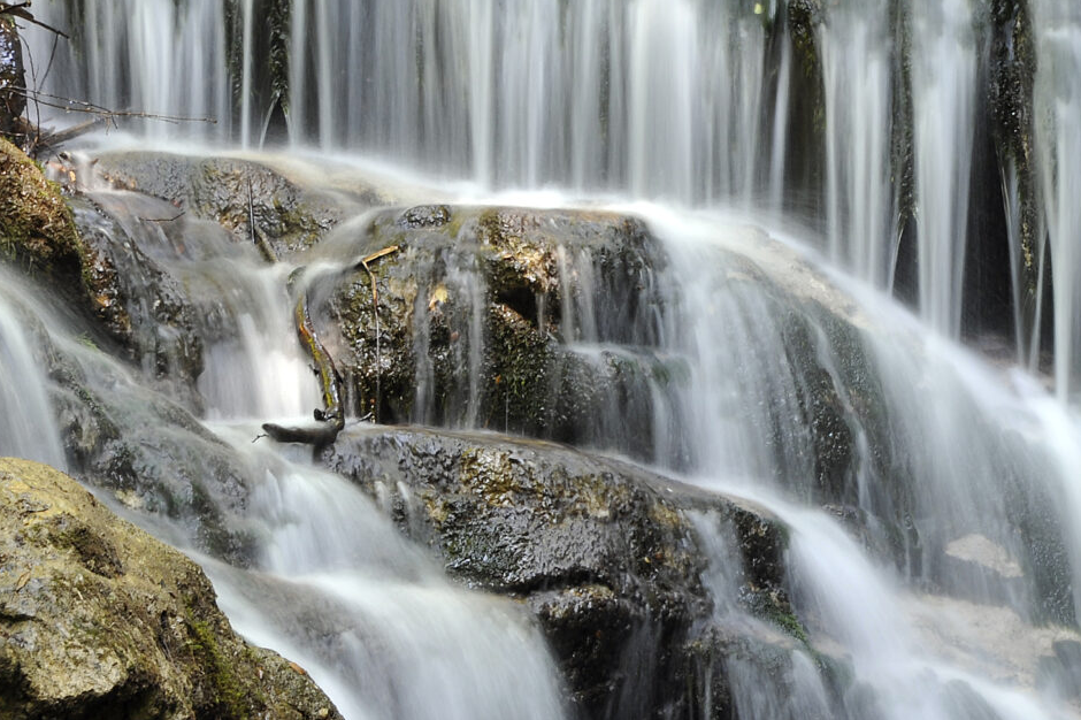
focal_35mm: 245
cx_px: 932
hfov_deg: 8.4
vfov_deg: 5.6
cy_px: 399
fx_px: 7354
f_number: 20
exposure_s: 1/1.3
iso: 250
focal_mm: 120
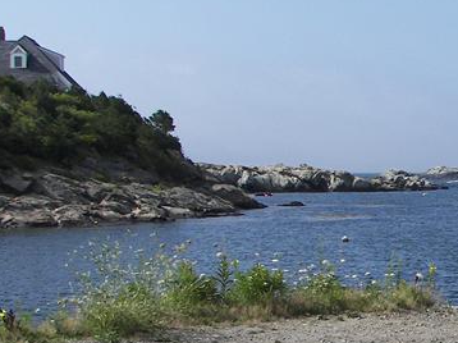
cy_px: 197
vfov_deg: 14.3
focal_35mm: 103
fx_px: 1362
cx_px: 508
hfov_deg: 18.4
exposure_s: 1/800
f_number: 4
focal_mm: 6
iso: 64
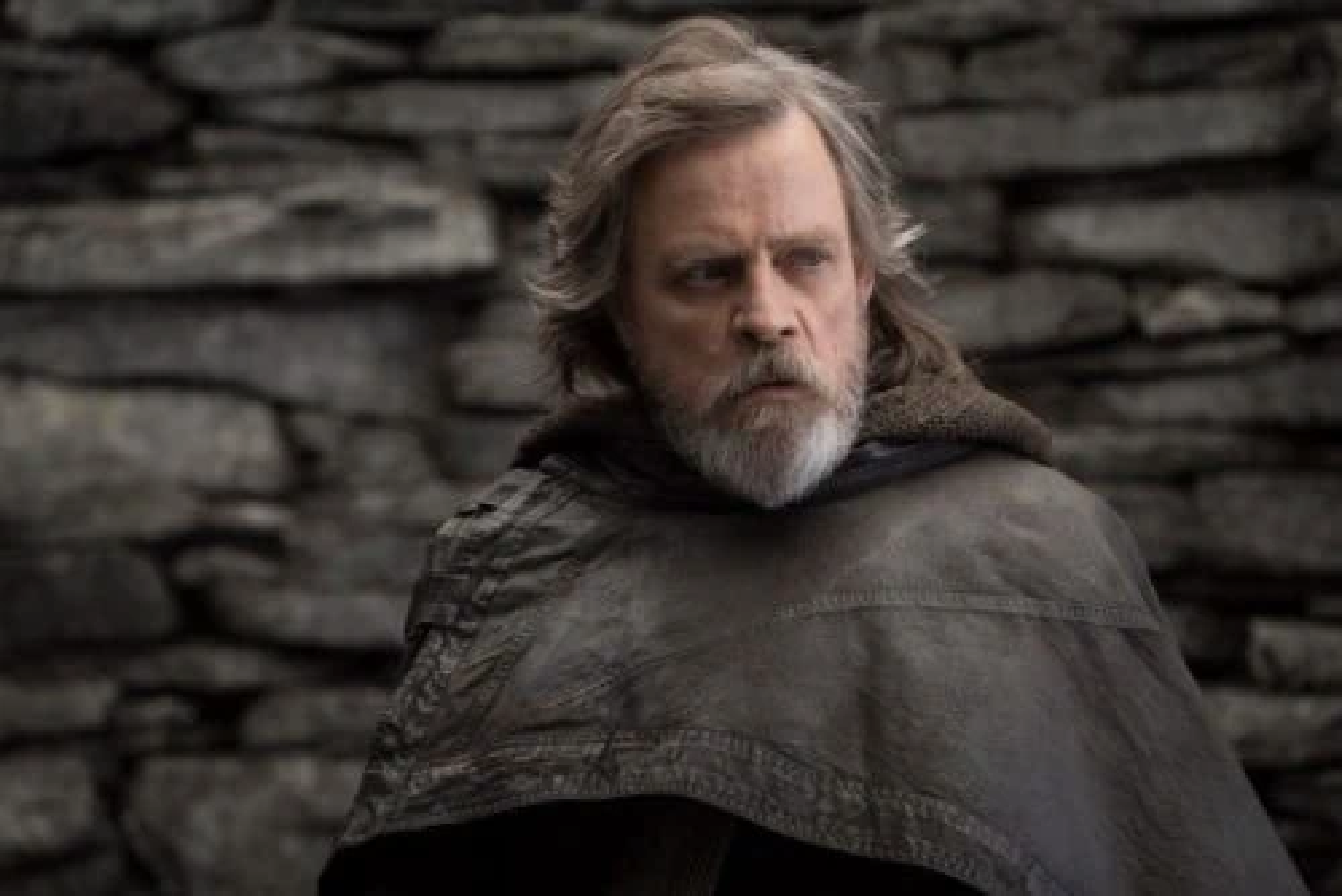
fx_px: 5035
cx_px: 671
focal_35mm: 135
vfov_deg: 10.2
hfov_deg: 15.2
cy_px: 448
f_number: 4
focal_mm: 135
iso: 1250
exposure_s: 1/160
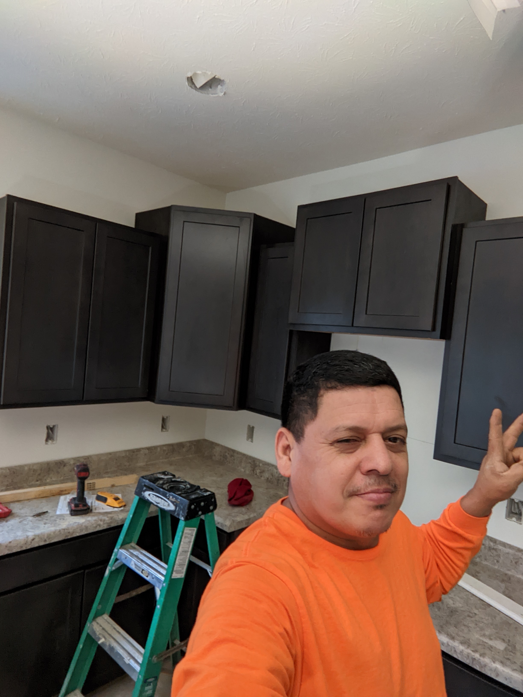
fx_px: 423
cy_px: 348
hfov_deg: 63.4
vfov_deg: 79.0
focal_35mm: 21
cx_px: 262
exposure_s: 1/24.6
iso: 185
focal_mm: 2.47
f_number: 2
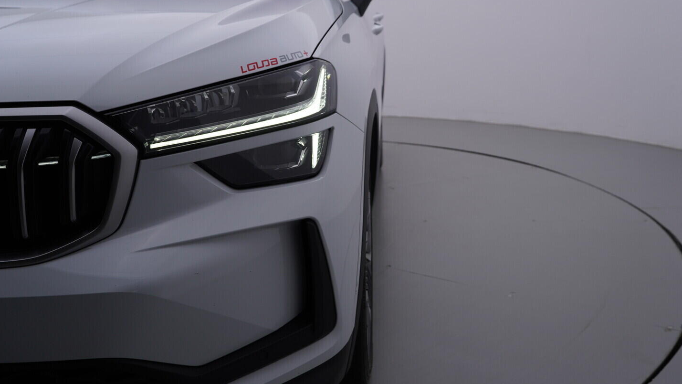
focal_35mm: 38
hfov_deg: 52.8
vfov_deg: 31.1
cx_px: 340
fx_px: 687
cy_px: 158
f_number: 5
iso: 125
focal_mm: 24
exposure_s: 1/125
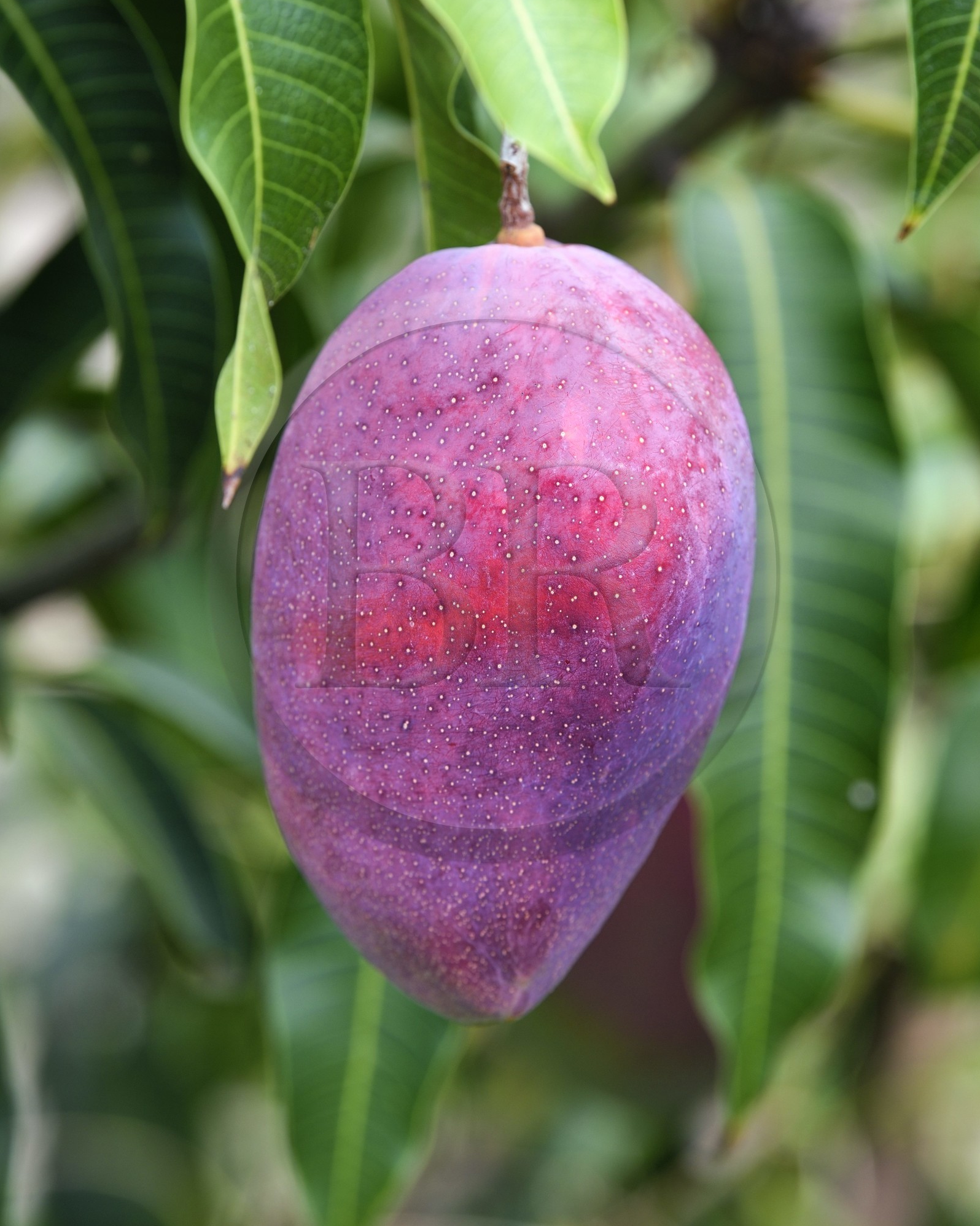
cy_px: 575
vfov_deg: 8.6
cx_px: 491
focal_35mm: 226
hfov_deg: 6.8
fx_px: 8196
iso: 200
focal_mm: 200
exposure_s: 1/200
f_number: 6.3
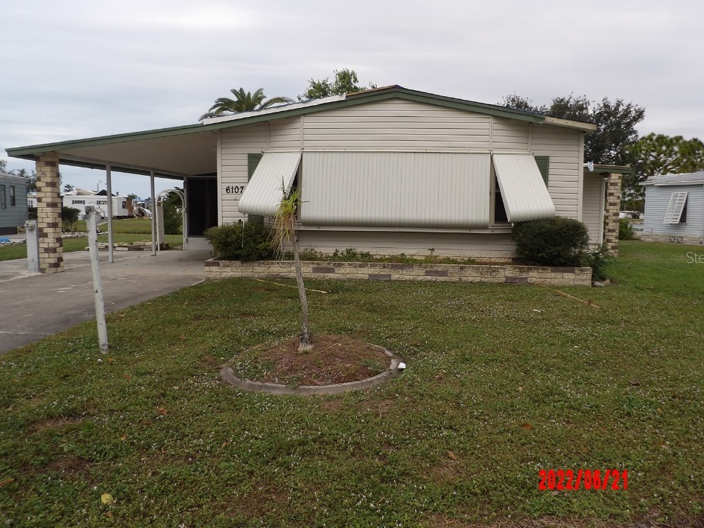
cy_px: 257
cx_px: 375
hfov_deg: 67.2
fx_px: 529
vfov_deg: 53.1
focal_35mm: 26
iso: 100
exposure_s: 1/693
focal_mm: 4.3
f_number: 3.2
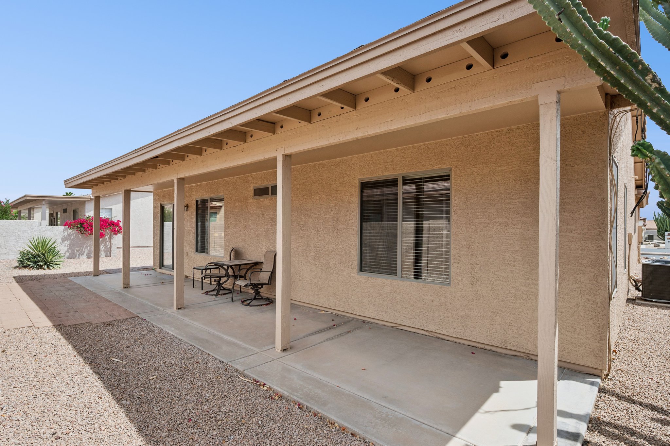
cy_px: 223
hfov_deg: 90.0
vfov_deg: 67.4
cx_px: 335
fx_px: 335
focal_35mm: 18
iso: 320
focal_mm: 18
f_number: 8
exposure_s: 1/640
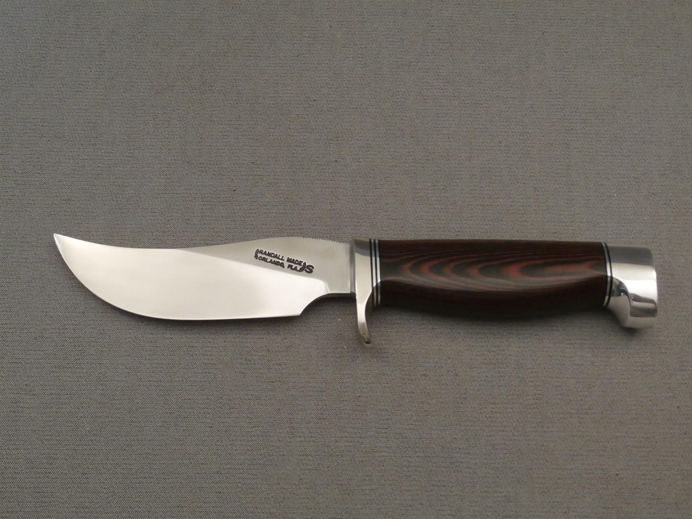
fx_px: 820
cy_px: 260
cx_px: 346
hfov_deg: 45.8
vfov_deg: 35.1
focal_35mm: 41
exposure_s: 1/25
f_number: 3.6
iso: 400
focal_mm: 7.28
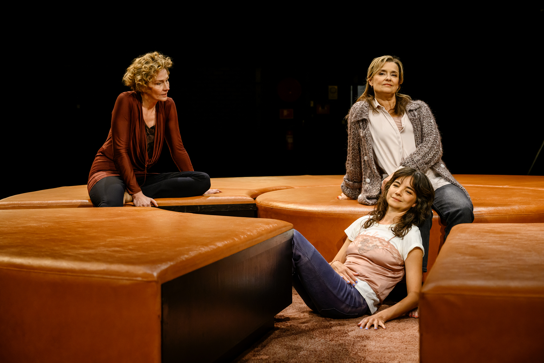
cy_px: 182
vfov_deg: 25.5
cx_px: 272
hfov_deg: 37.5
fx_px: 801
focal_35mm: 53
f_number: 4
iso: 1600
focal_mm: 53
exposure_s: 1/400
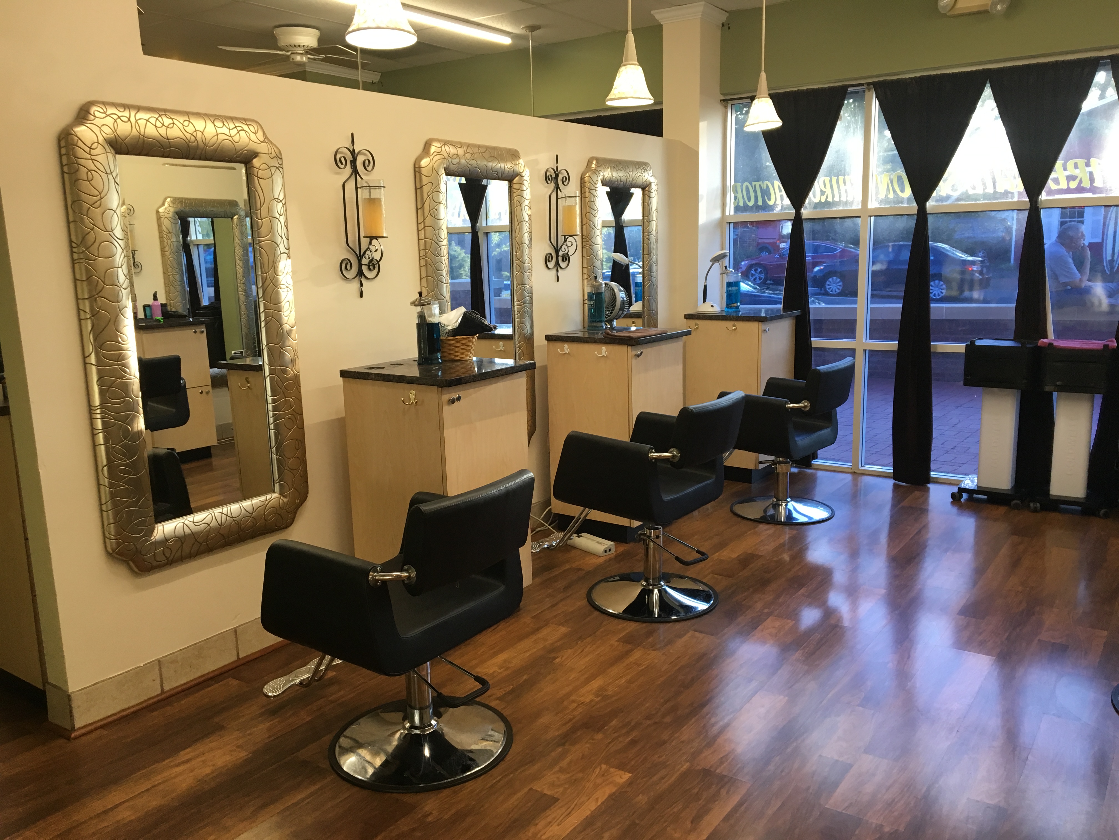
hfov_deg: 61.7
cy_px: 420
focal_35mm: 29
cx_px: 560
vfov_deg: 48.2
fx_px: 937
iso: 40
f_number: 2.2
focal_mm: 4.15
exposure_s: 1/30
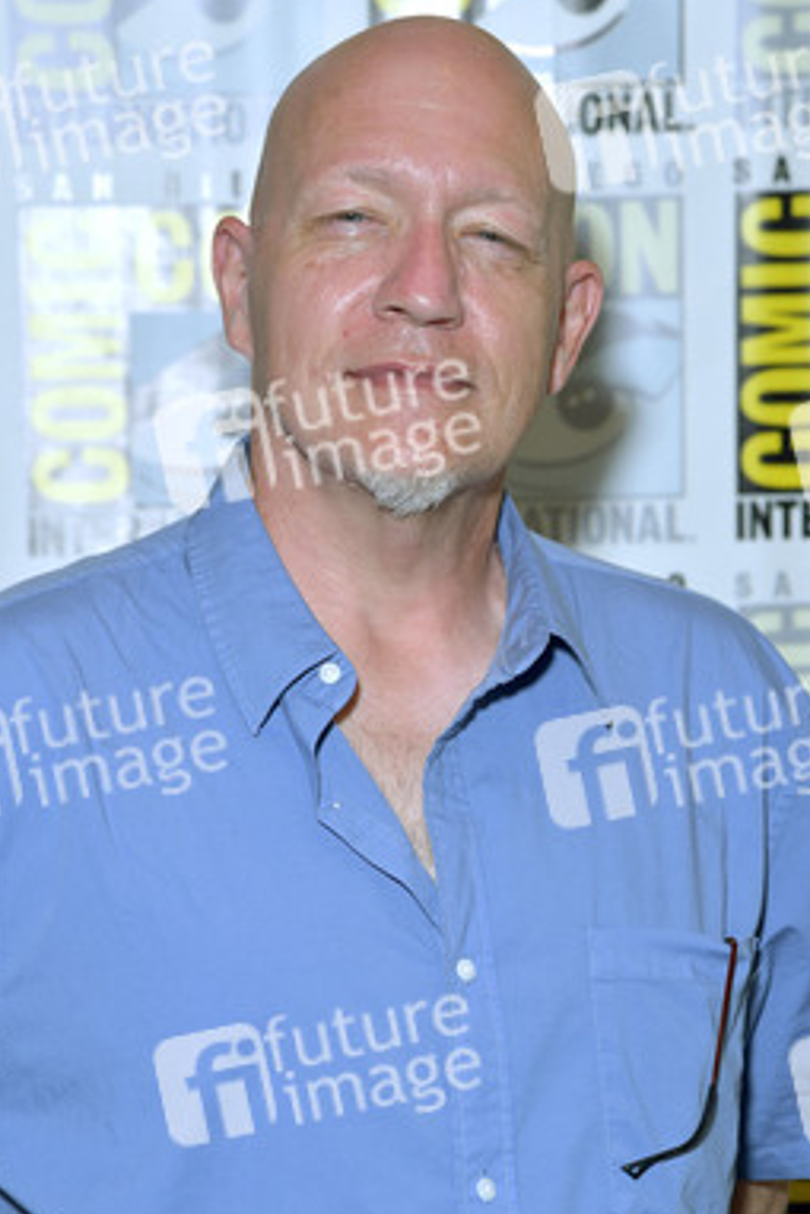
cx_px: 411
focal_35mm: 110
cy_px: 594
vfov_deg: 18.6
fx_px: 3709
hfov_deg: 12.5
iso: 800
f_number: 6.3
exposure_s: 1/250
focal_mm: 105
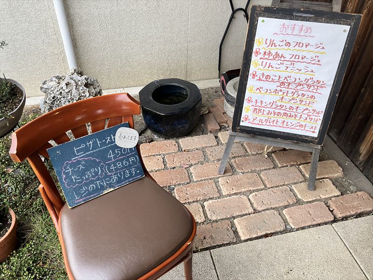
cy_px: 140
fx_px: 302
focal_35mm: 28
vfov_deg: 49.7
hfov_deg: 63.4
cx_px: 186
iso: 80
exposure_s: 1/81
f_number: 1.8
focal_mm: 3.99
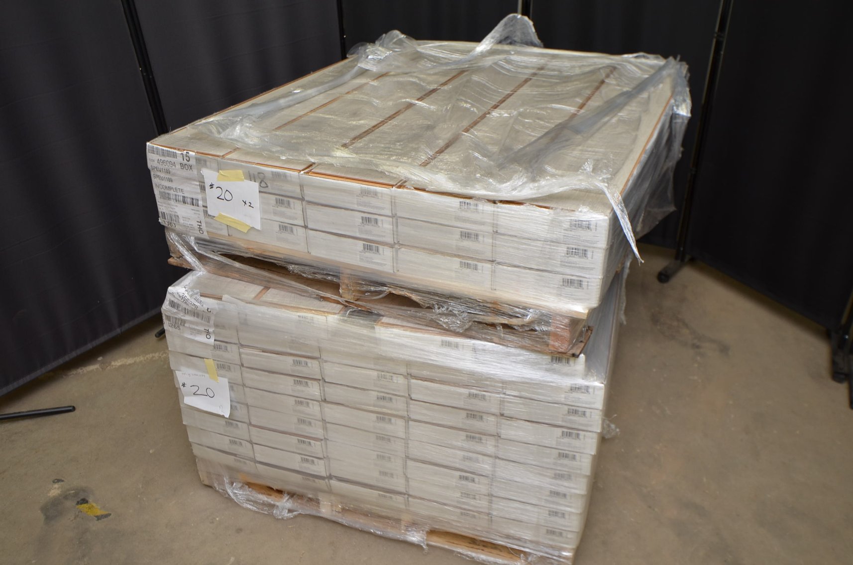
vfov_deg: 45.5
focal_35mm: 28
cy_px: 282
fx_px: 674
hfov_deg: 64.7
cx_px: 426
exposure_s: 1/40
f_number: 5
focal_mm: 19
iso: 250
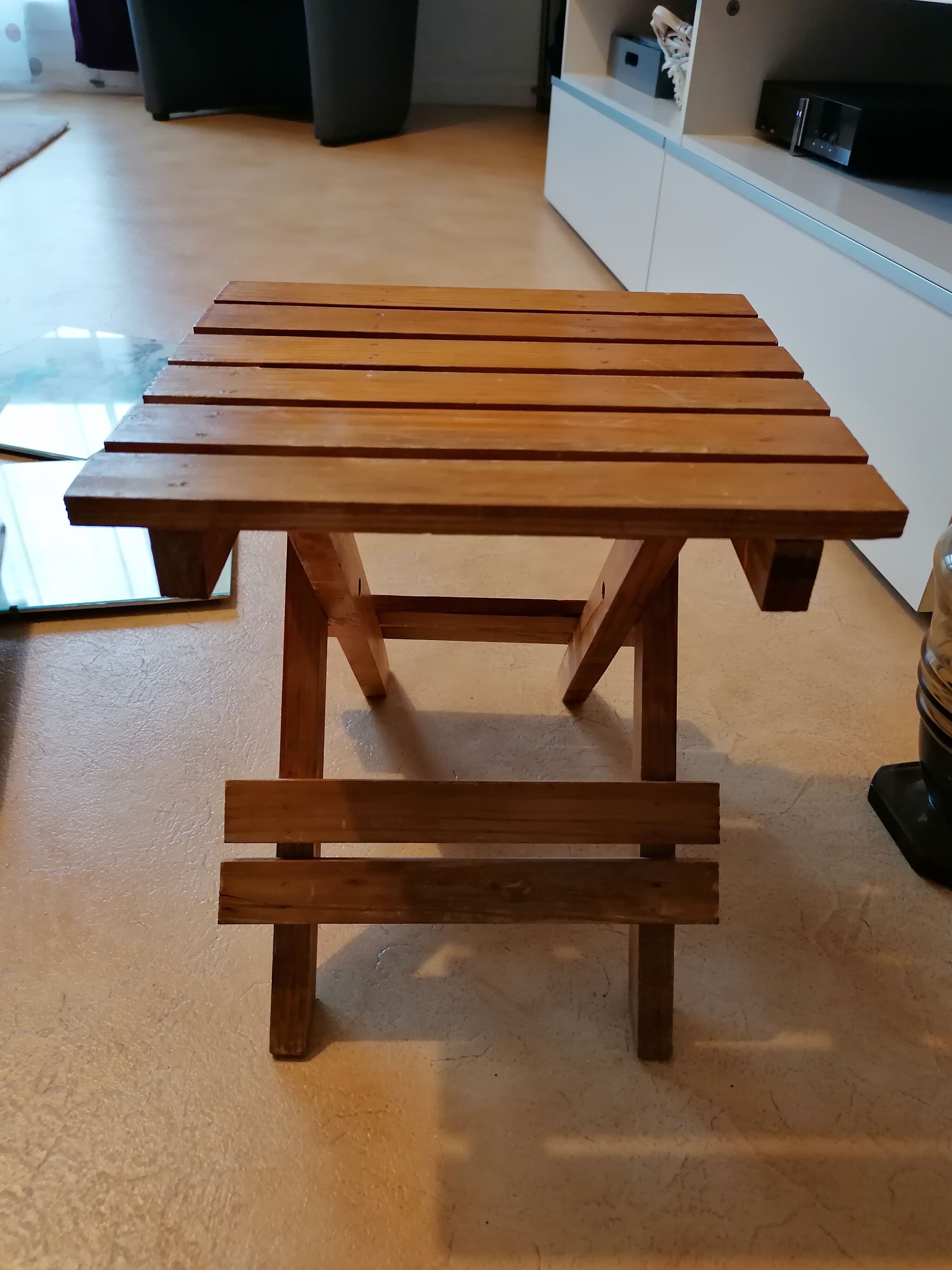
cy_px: 635
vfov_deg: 65.3
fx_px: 990
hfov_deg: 51.4
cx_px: 476
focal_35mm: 27
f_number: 1.8
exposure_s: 1/33.3
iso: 400
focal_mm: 4.75
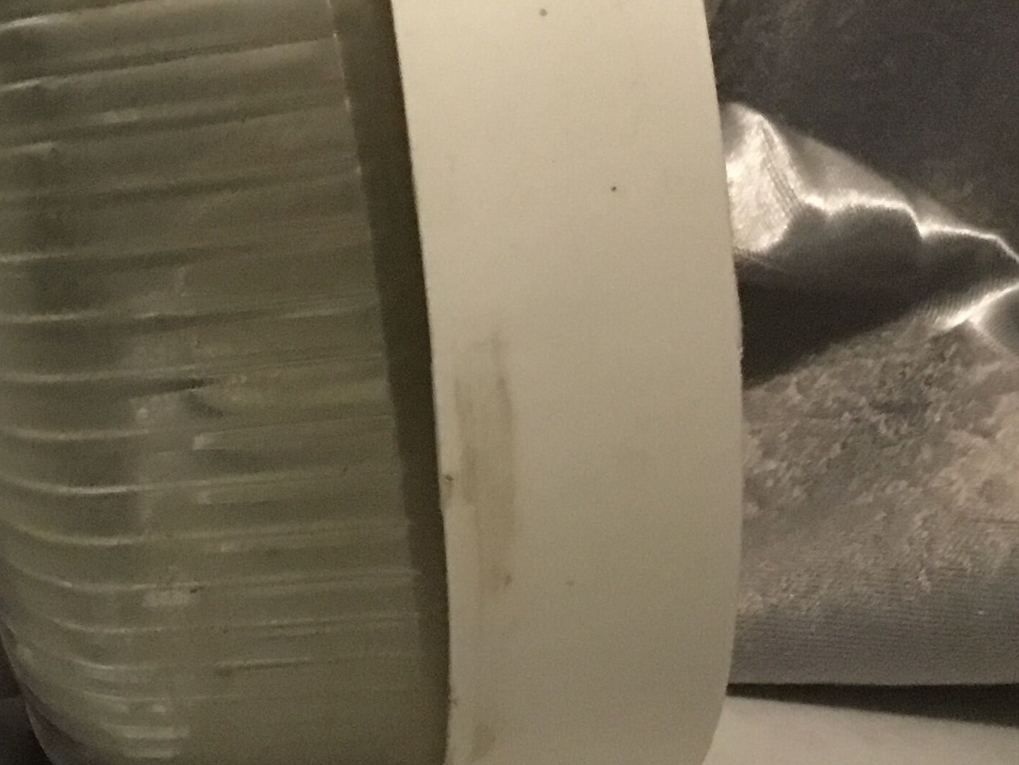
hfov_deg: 26.3
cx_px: 137
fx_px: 2120
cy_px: 191
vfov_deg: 20.3
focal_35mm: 72
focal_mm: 3.3
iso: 500
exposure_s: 1/17
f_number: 2.4
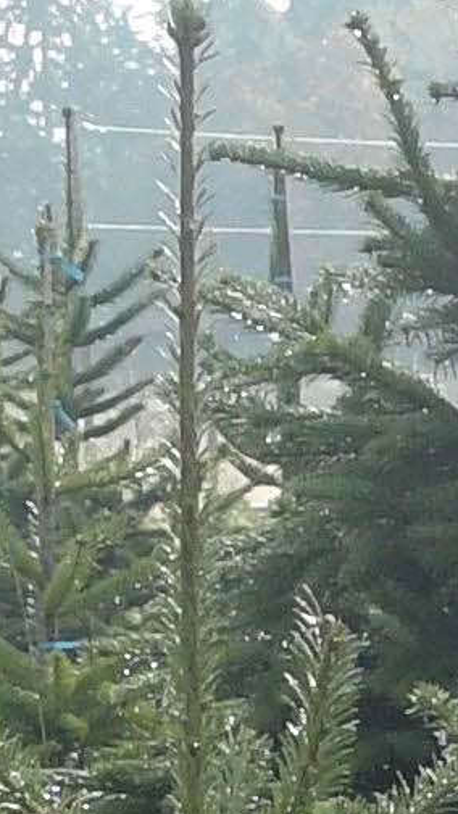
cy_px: 1389
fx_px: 8983
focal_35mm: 416
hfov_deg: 2.8
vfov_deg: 5.1
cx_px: 2384
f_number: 10
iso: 800
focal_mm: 24
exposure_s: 1/400
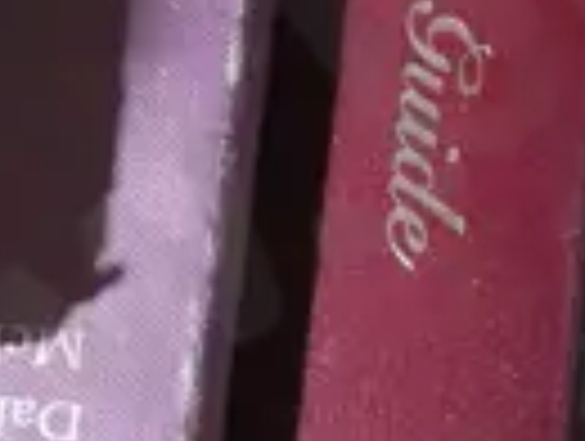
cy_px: -619
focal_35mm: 425
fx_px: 7196
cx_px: 1354
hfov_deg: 4.6
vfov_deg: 3.5
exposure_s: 1/50
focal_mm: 27
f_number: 5.3
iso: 3200
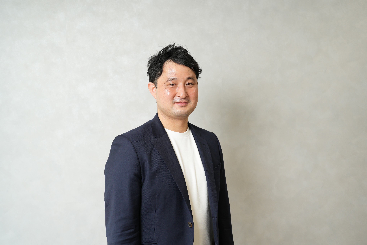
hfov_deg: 39.6
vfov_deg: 27.0
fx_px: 510
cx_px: 184
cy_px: 122
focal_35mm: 50
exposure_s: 1/200
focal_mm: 50
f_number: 5
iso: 640
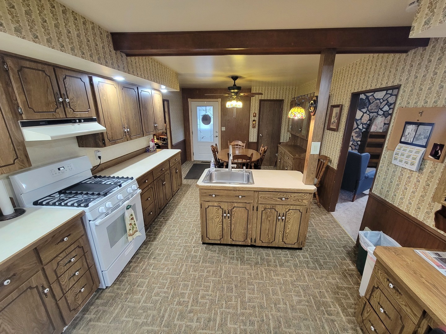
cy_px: 167
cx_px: 223
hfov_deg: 106.2
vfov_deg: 89.9
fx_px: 167
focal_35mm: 13
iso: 400
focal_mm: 2.2
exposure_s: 1/30
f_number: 2.2
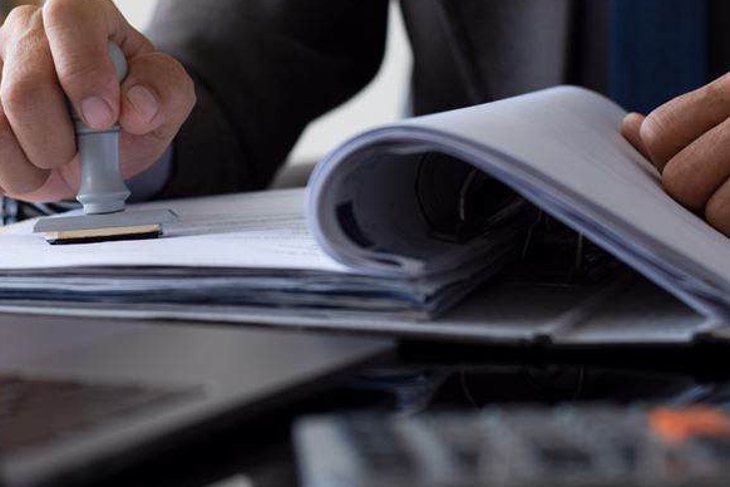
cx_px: 181
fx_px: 2291
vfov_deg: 12.1
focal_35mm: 113
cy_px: 229
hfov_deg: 18.0
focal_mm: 50
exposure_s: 1/100
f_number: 3.2
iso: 250
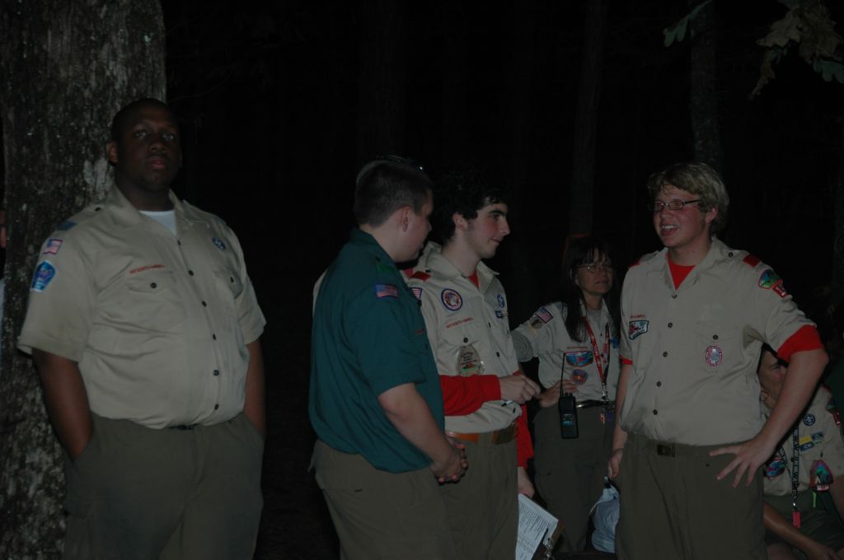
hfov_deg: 16.7
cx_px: 422
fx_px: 2880
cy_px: 280
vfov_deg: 11.1
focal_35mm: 123
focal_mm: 82
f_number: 5.3
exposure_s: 1/60
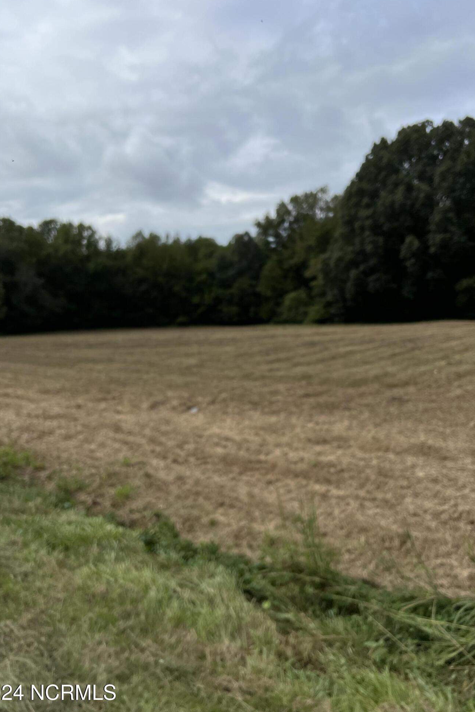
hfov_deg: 46.4
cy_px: 358
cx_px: 238
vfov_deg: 65.5
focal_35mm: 28
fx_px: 554
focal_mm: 5.7
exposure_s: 1/9434
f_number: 1.5
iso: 50
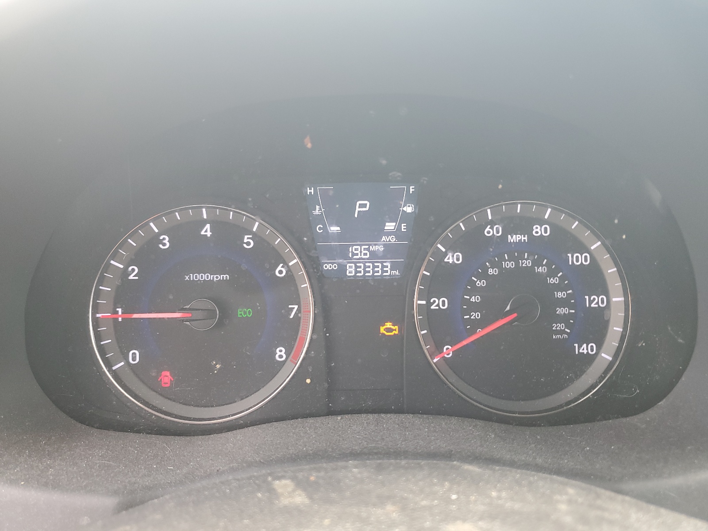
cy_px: 266
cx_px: 354
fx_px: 532
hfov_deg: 67.3
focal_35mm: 26
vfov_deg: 53.1
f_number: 1.5
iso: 63
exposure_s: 1/60.2
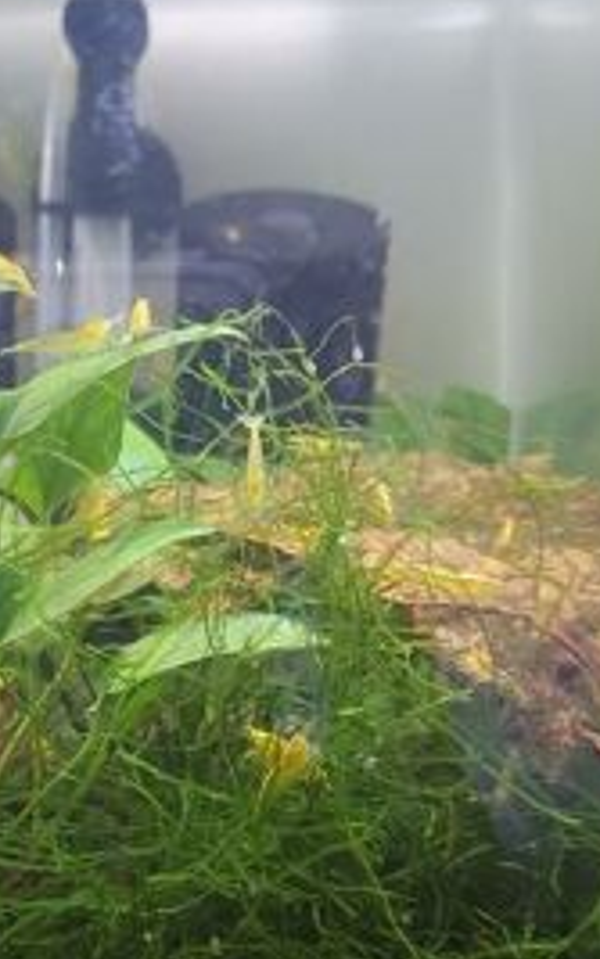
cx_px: 133
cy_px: 639
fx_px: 1595
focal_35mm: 61
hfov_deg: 21.1
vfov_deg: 33.2
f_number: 1.7
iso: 1007
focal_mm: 5.31
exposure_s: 1/33.3
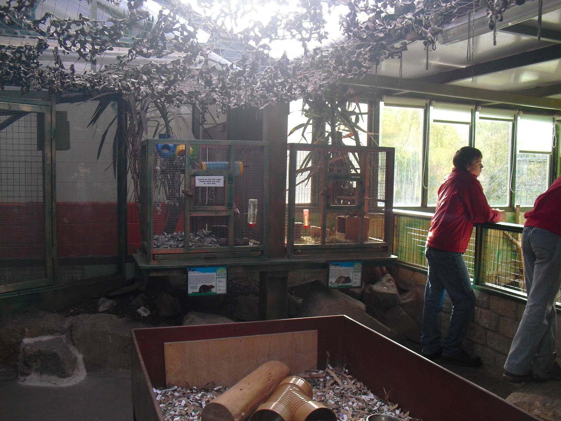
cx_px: 280
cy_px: 210
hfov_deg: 51.4
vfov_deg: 39.7
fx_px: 583
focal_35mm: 36
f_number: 3.1
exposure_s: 1/125
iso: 200
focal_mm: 6.3
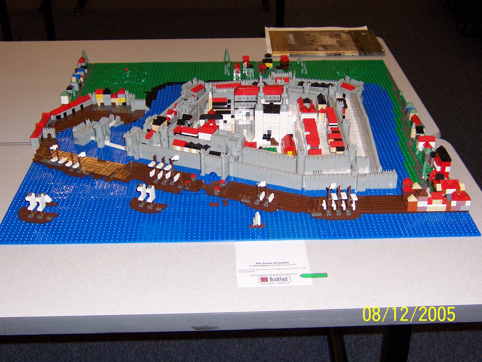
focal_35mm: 49
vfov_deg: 29.7
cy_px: 181
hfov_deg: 38.9
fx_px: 682
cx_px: 241
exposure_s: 1/60
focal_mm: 8.2
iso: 140
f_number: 3.4
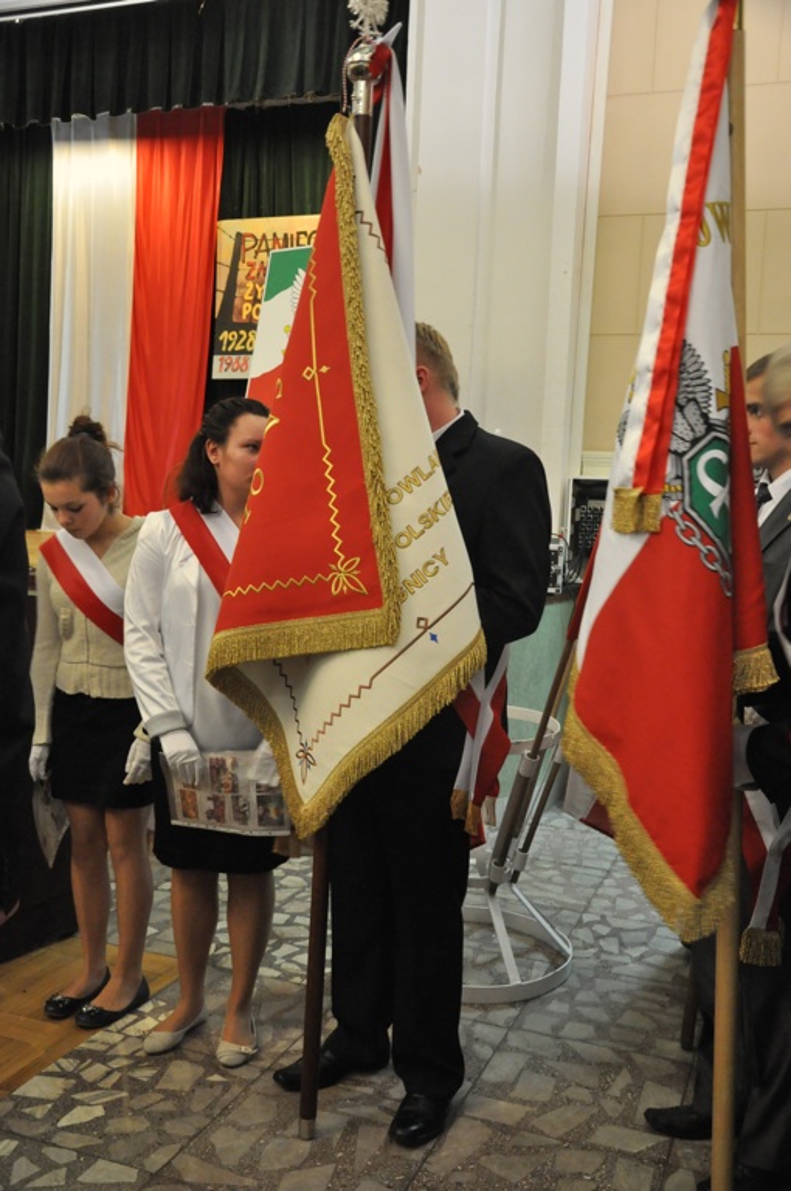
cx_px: 396
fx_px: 1090
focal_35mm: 33
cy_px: 596
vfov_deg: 57.3
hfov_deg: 39.9
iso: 2000
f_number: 3.8
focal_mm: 22
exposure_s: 1/20
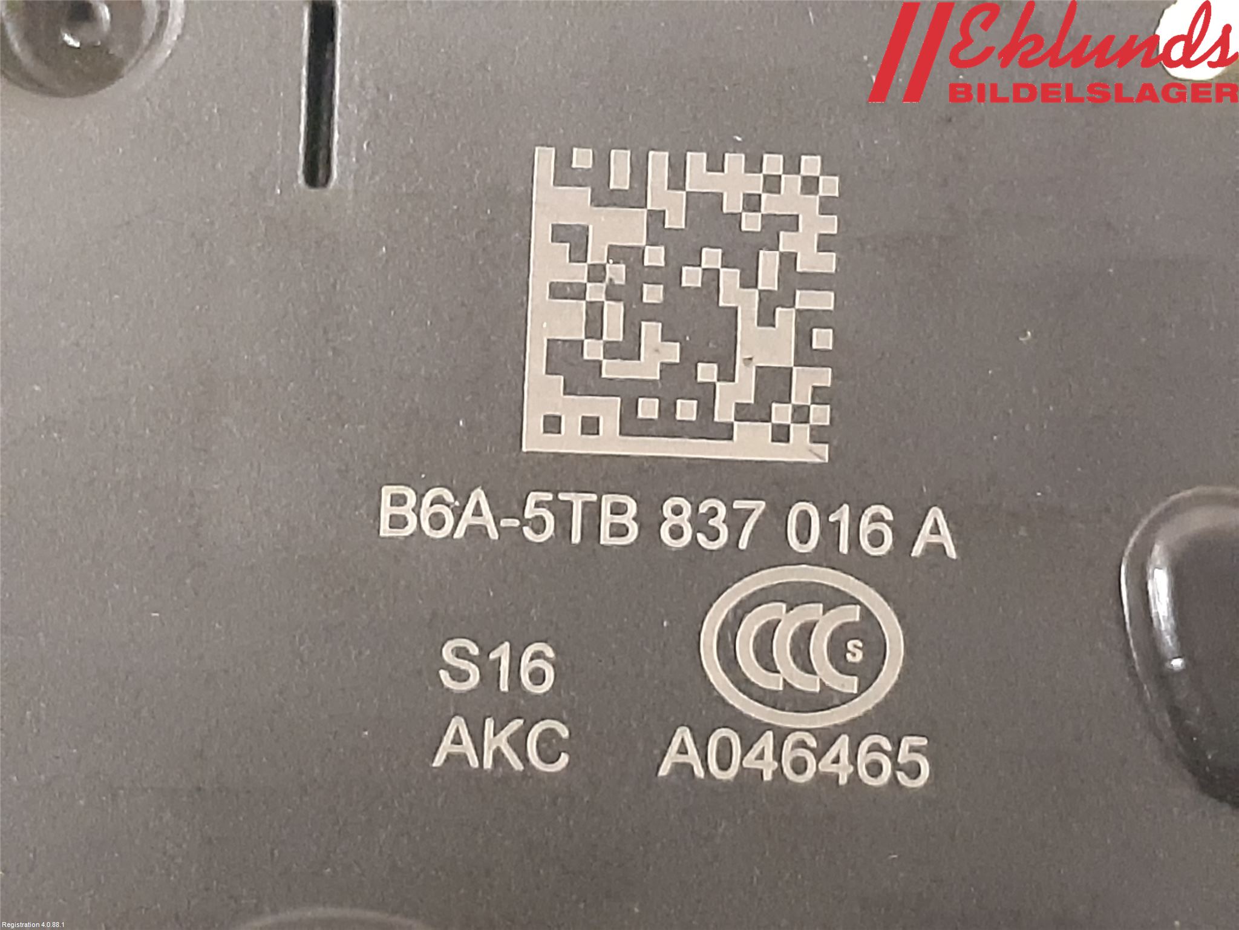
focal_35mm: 26
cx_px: 620
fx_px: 931
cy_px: 465
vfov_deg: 53.1
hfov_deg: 67.3
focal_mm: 3.93
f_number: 1.7
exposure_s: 1/20
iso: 640
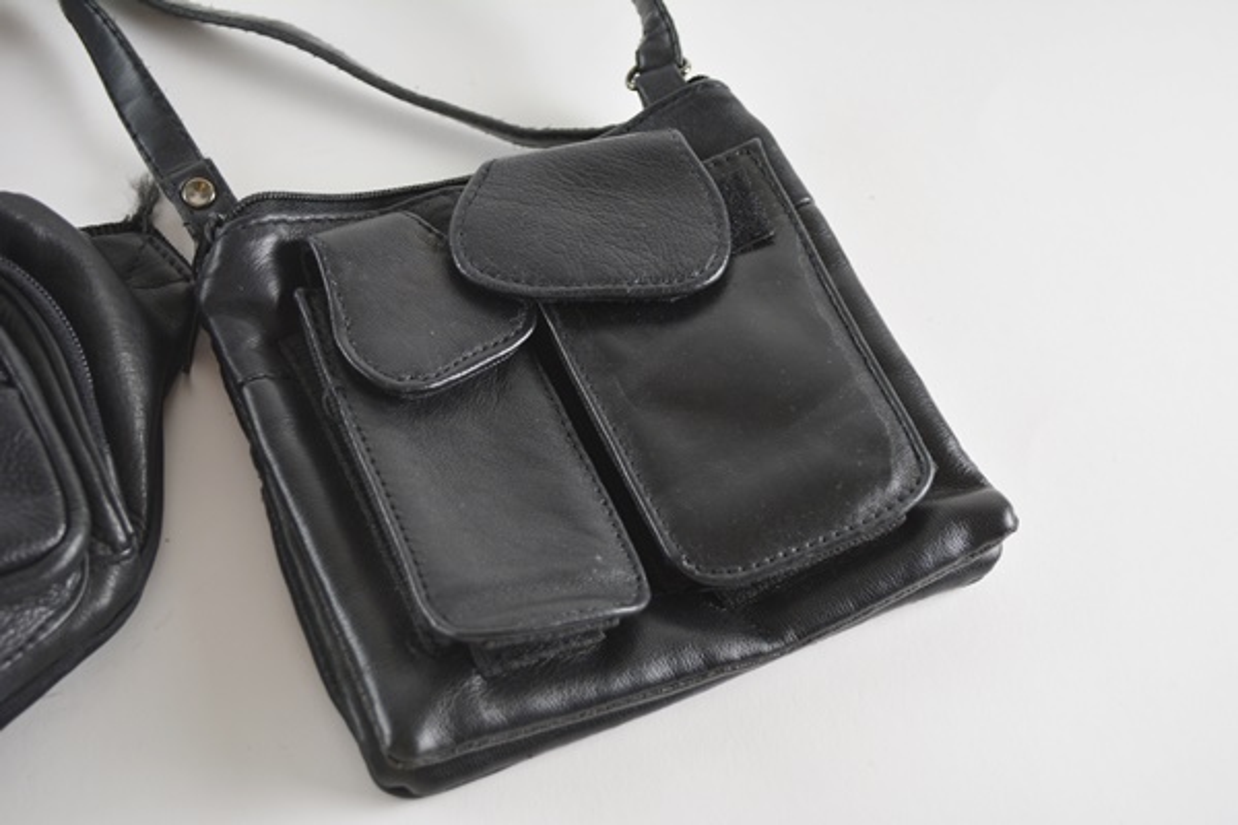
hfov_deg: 35.1
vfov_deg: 23.8
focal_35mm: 57
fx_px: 1960
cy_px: 412
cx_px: 619
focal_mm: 38
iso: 400
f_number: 5.3
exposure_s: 1/125
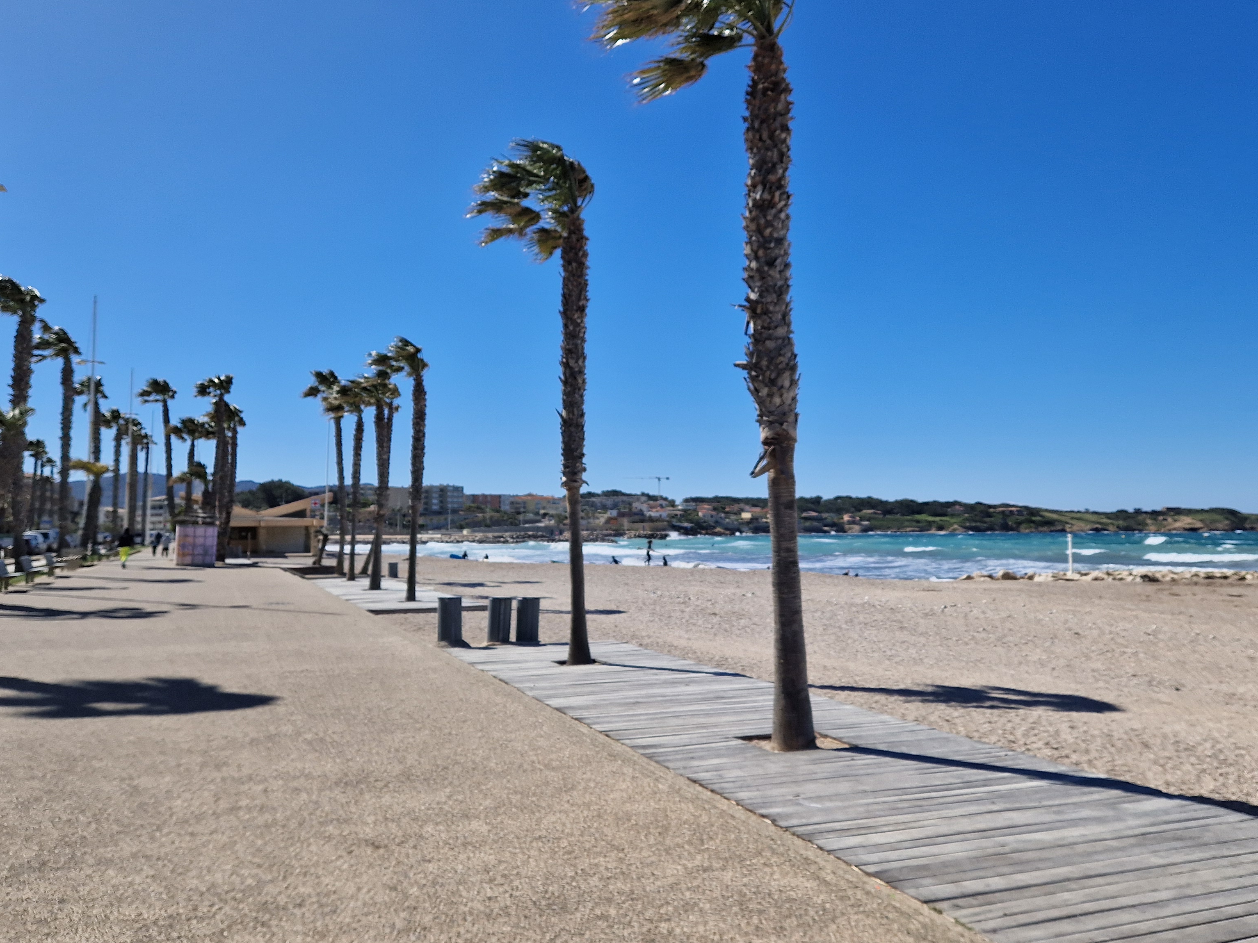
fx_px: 1090
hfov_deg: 59.9
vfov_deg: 46.7
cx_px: 661
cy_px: 405
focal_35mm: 30
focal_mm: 5.4
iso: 50
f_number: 1.8
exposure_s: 1/3104
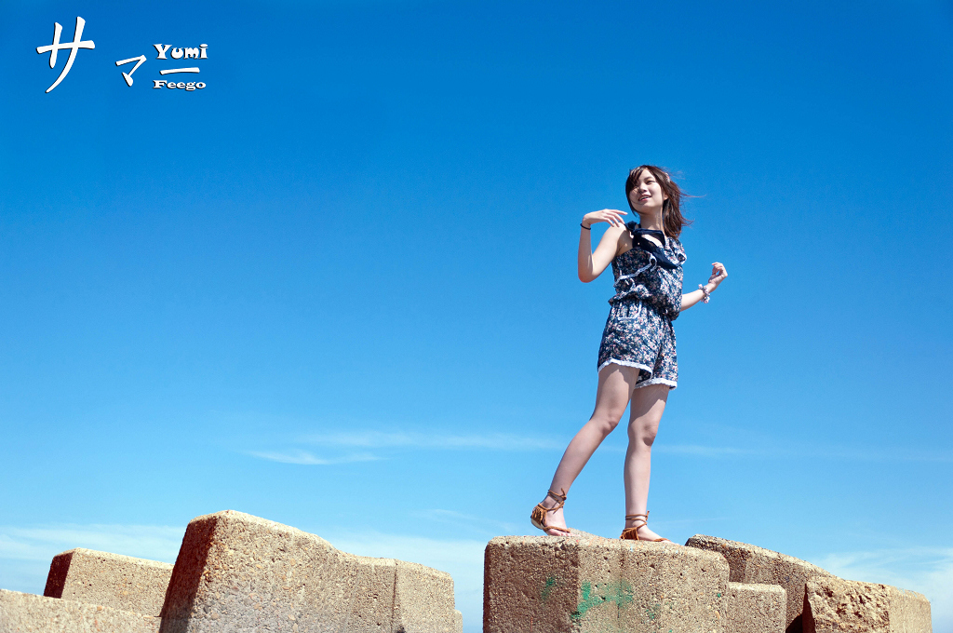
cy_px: 316
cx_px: 476
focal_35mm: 42
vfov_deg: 31.8
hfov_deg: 46.5
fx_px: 1110
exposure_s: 1/1600
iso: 200
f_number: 4.5
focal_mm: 28
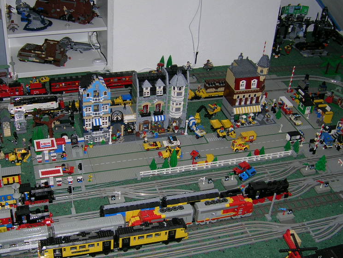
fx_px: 466
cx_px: 147
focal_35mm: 47
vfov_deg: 30.9
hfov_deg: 40.3
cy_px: 135
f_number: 2.9
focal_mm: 5.7
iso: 62
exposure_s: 1/60.1
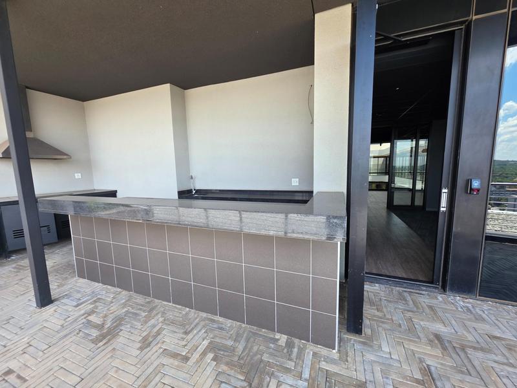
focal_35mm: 13
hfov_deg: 106.2
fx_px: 194
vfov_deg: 89.9
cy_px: 194
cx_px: 258
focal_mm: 2.2
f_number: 1.9
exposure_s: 1/100
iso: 25
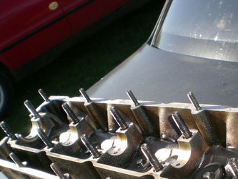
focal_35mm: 73
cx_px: 189
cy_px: 170
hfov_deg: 26.2
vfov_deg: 19.7
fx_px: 502
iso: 100
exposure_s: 1/296
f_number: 4.6
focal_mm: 6.3
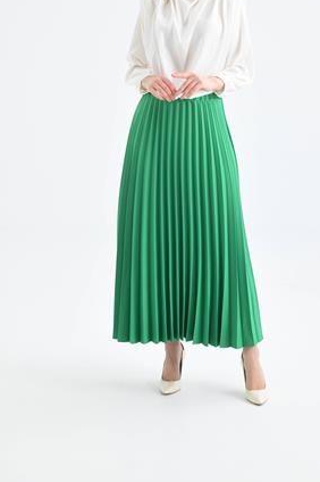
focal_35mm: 74
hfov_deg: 18.4
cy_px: 166
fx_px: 988
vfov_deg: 27.2
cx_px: 178
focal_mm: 55
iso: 250
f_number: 7.1
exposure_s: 1/125
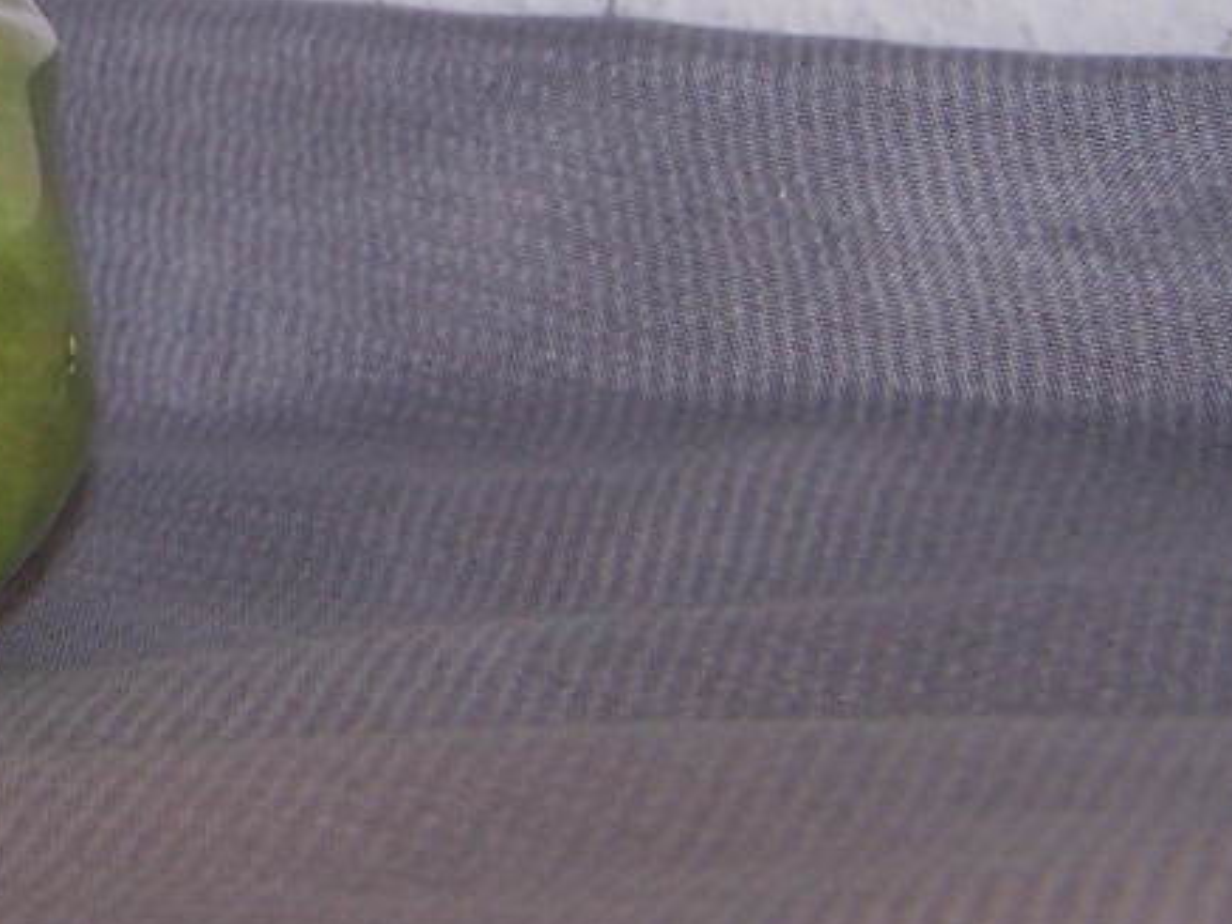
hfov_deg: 13.5
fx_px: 4806
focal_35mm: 135
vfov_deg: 10.6
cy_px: -462
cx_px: -787
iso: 80
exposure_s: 1/60
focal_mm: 6.3
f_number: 2.8
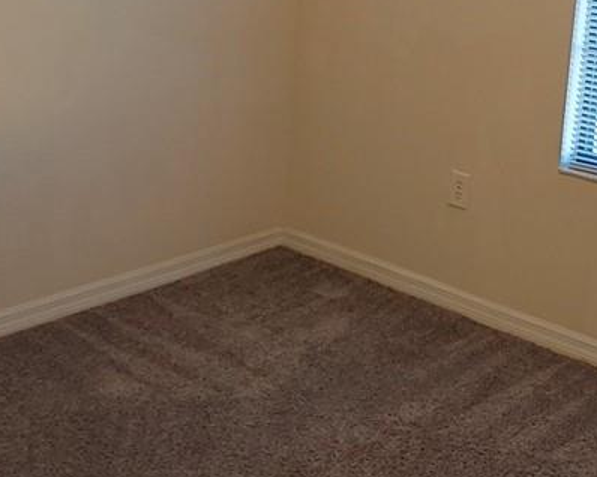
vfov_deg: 26.4
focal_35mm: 55
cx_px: 438
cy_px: 18
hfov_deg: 33.6
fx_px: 971
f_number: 2.2
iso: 200
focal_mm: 2.62
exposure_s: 1/33
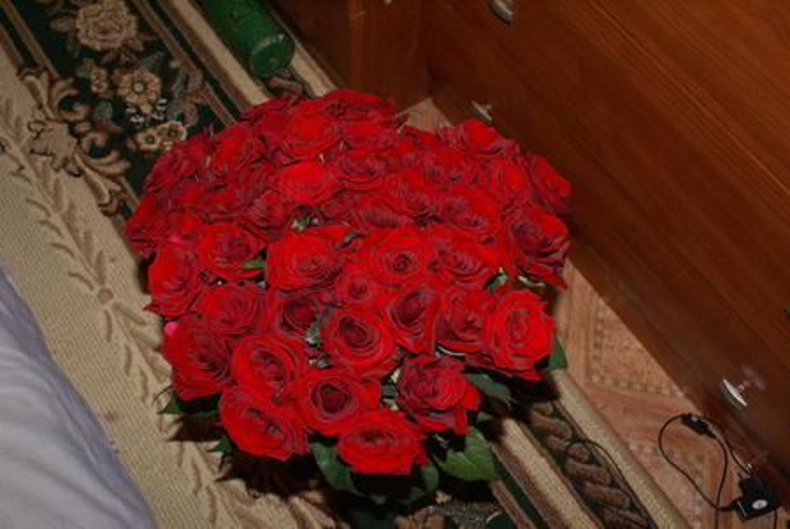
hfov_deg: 49.5
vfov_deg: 34.3
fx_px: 857
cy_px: 264
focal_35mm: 39
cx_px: 395
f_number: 5.6
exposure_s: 1/60
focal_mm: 26
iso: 400
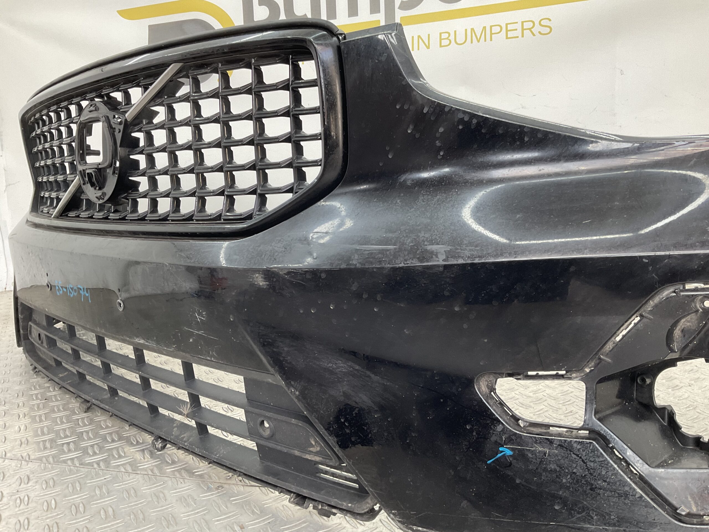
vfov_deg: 48.2
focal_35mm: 29
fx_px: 594
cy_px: 266
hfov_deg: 61.7
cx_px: 354
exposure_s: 1/100
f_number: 1.8
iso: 50
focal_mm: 3
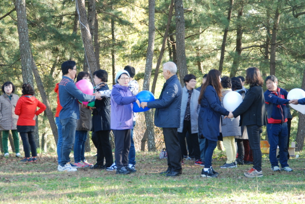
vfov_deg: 13.9
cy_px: 102
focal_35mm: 99
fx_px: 839
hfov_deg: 20.6
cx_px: 152
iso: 200
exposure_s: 1/30
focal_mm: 66
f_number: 5.6
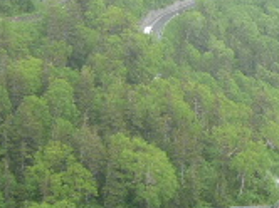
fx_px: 1304
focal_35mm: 162
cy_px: 57
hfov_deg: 11.9
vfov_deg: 9.1
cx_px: 343
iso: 100
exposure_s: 1/200
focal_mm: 7.3
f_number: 4.1
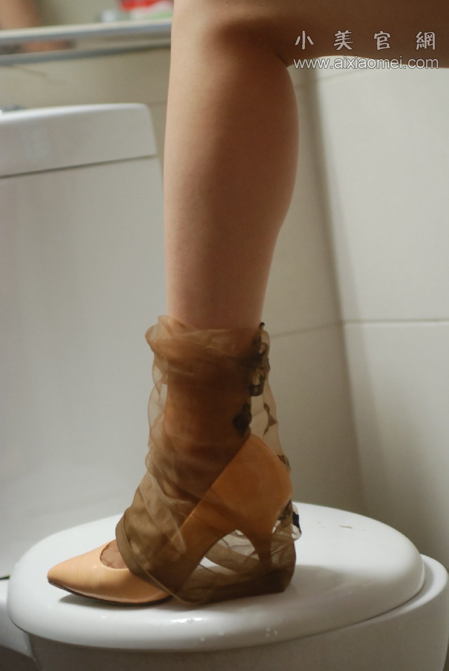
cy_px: 336
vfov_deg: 19.4
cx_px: 224
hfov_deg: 13.1
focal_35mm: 105
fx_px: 1959
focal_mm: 70
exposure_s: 1/20
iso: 800
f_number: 2.8
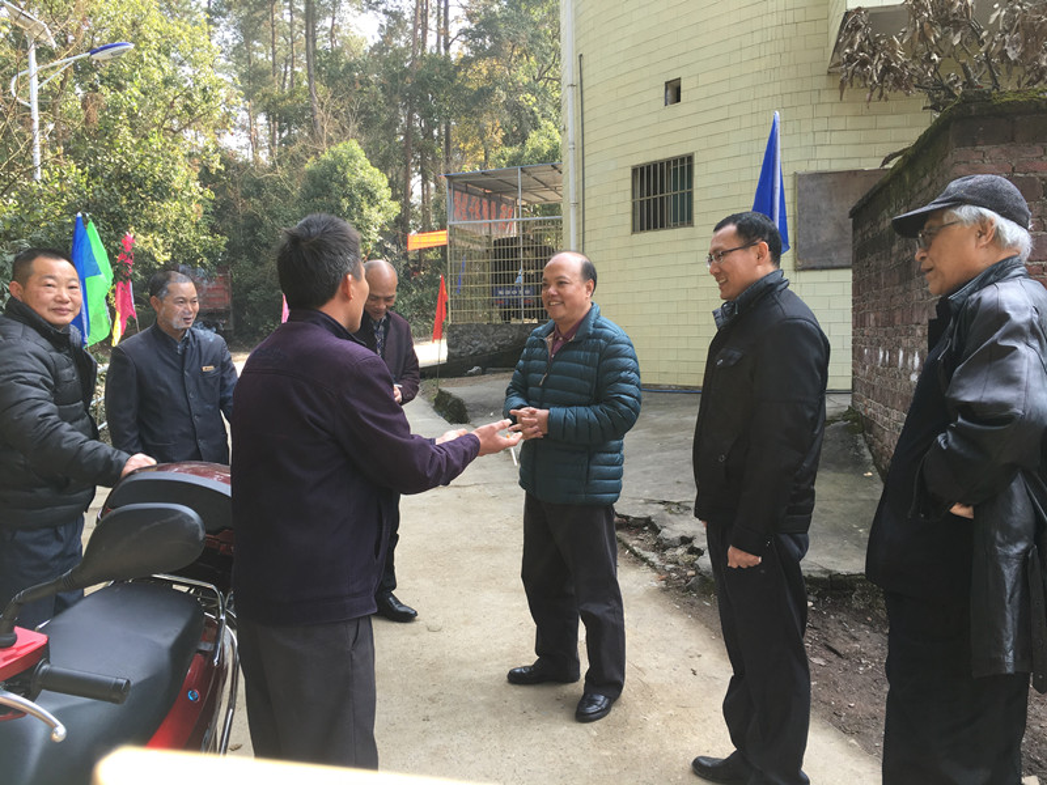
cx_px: 524
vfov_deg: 48.2
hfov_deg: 61.7
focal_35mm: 29
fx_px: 877
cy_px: 392
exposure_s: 1/158
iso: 25
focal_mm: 4.15
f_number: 2.2
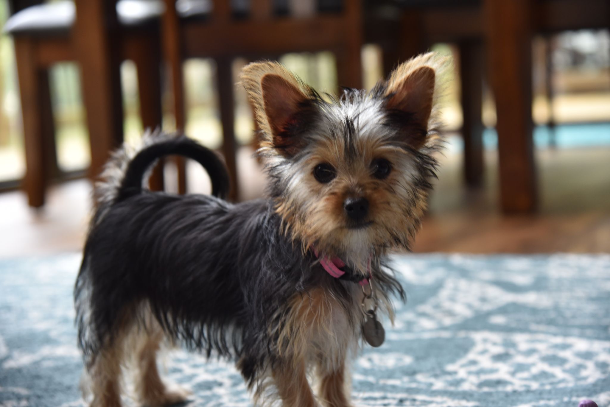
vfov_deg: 17.5
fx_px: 1322
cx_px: 305
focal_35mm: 78
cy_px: 204
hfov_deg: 26.0
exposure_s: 1/80
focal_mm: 78
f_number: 4.5
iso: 800
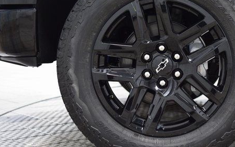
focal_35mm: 96
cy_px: 66
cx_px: 166
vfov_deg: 13.6
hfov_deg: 21.5
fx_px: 614
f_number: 3.2
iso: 1600
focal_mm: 44
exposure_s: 1/60
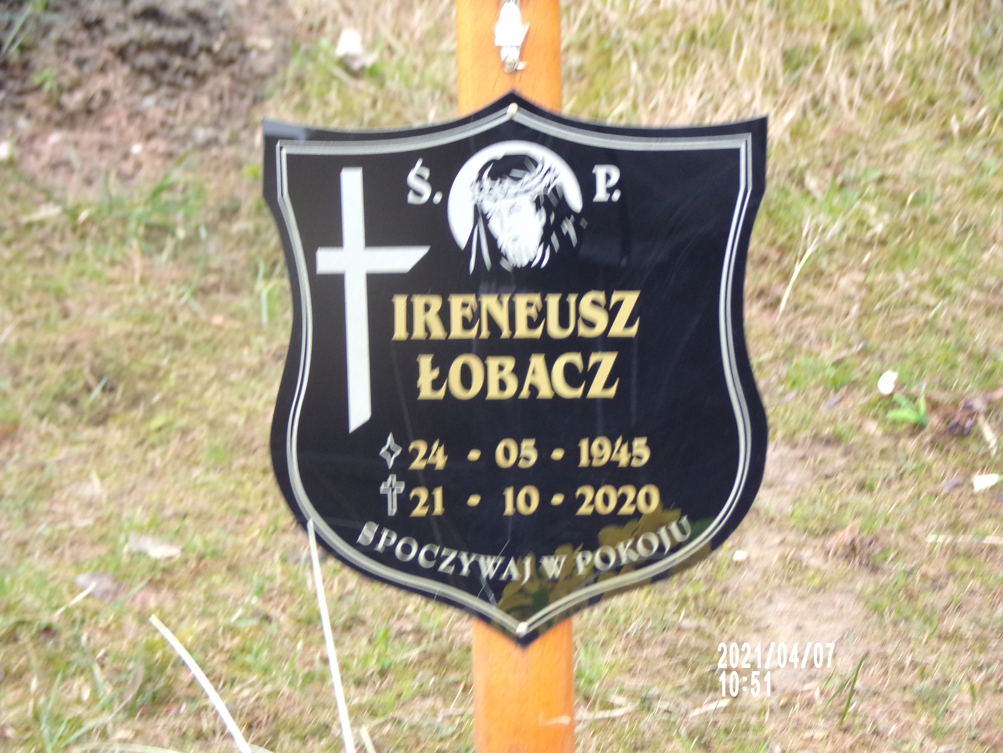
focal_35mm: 175
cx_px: 502
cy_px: 376
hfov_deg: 11.3
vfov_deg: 8.5
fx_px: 5071
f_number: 4.7
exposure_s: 1/70
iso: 200
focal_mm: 31.3
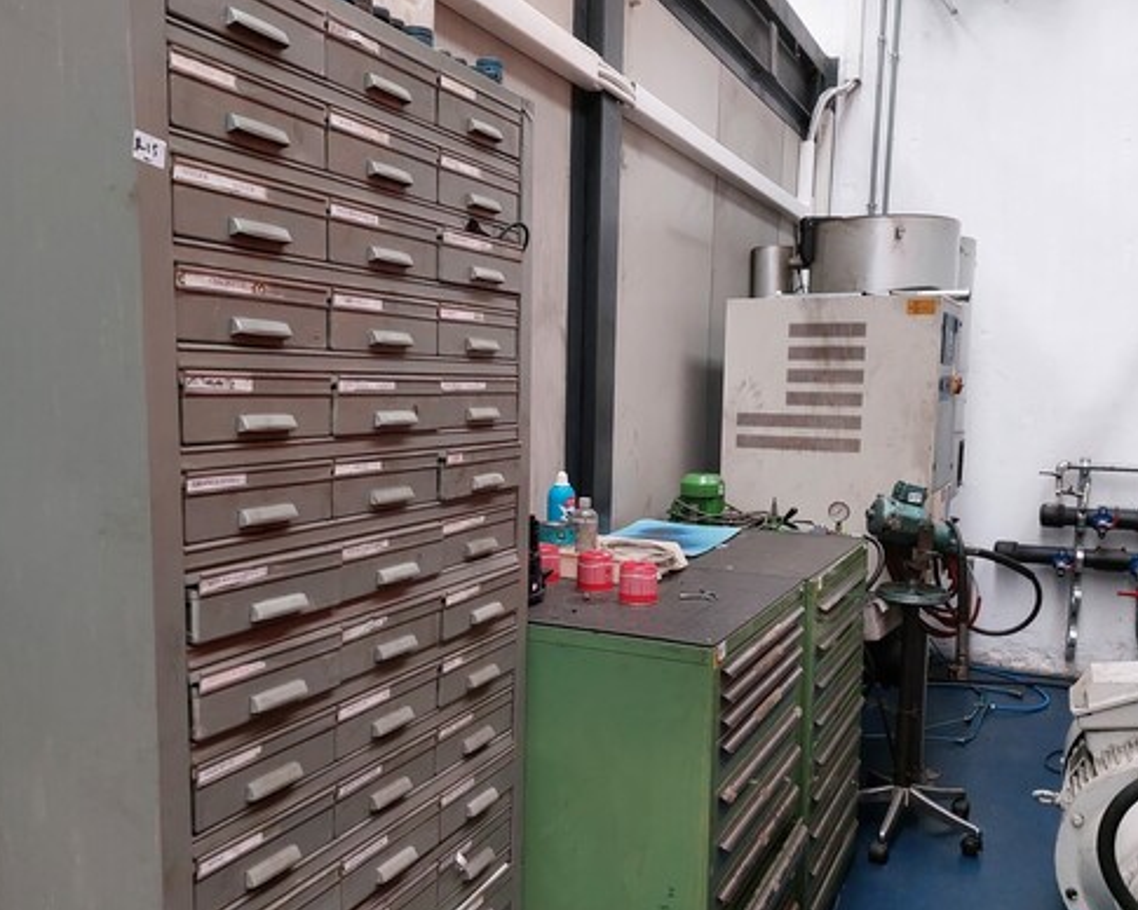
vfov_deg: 49.8
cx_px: 577
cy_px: 518
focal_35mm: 29
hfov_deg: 60.4
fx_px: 977
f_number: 1.8
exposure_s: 1/50
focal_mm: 5.23
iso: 400
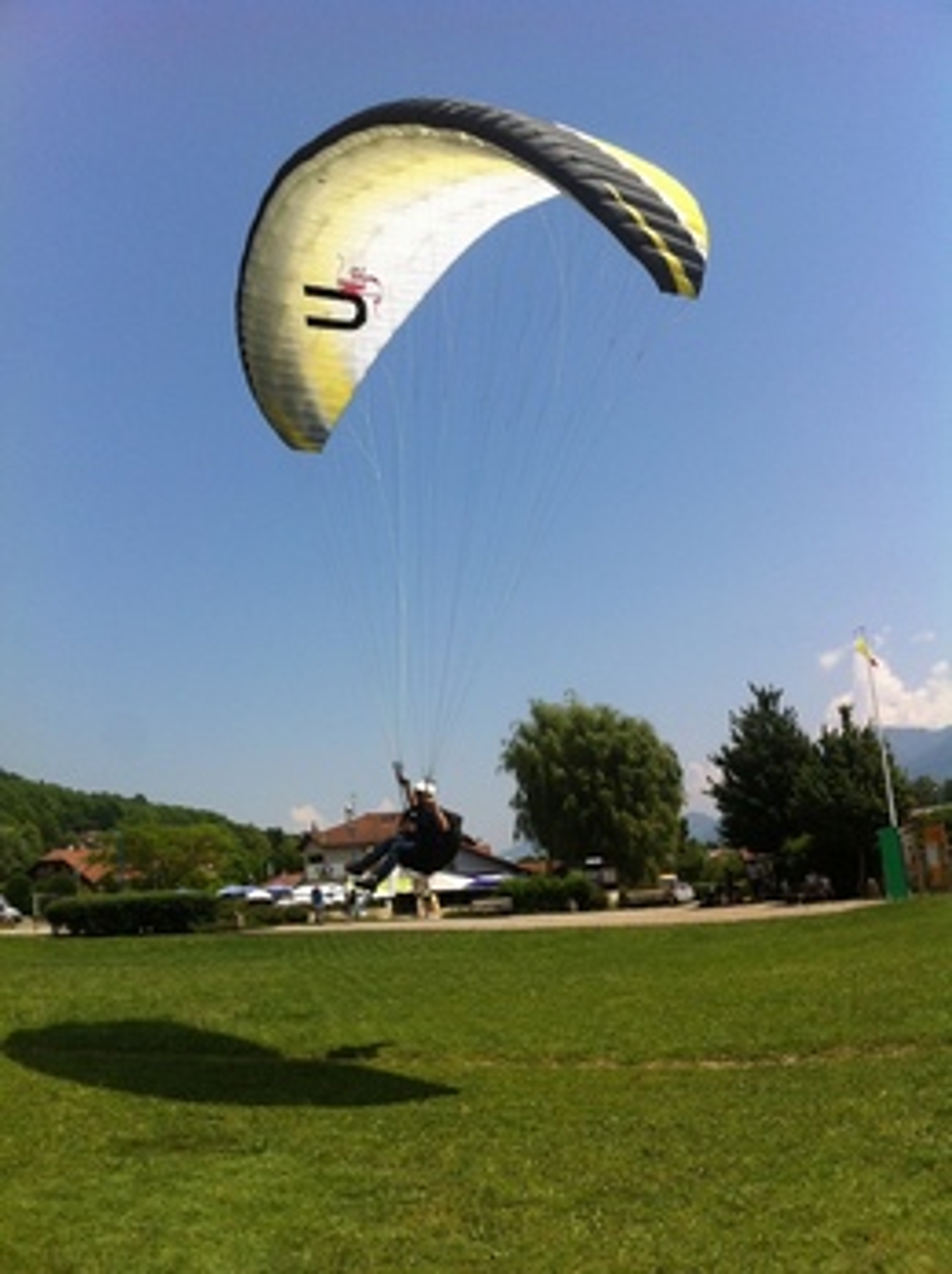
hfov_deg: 40.6
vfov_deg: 52.7
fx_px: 1287
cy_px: 637
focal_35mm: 35
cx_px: 476
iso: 80
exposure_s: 1/2155
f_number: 2.8
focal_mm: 3.85
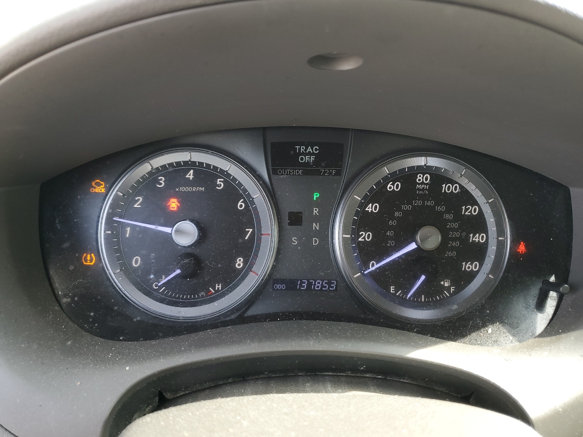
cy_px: 218
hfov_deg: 67.3
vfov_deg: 53.1
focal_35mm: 26
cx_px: 292
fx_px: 438
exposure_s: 1/120
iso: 67
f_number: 1.5
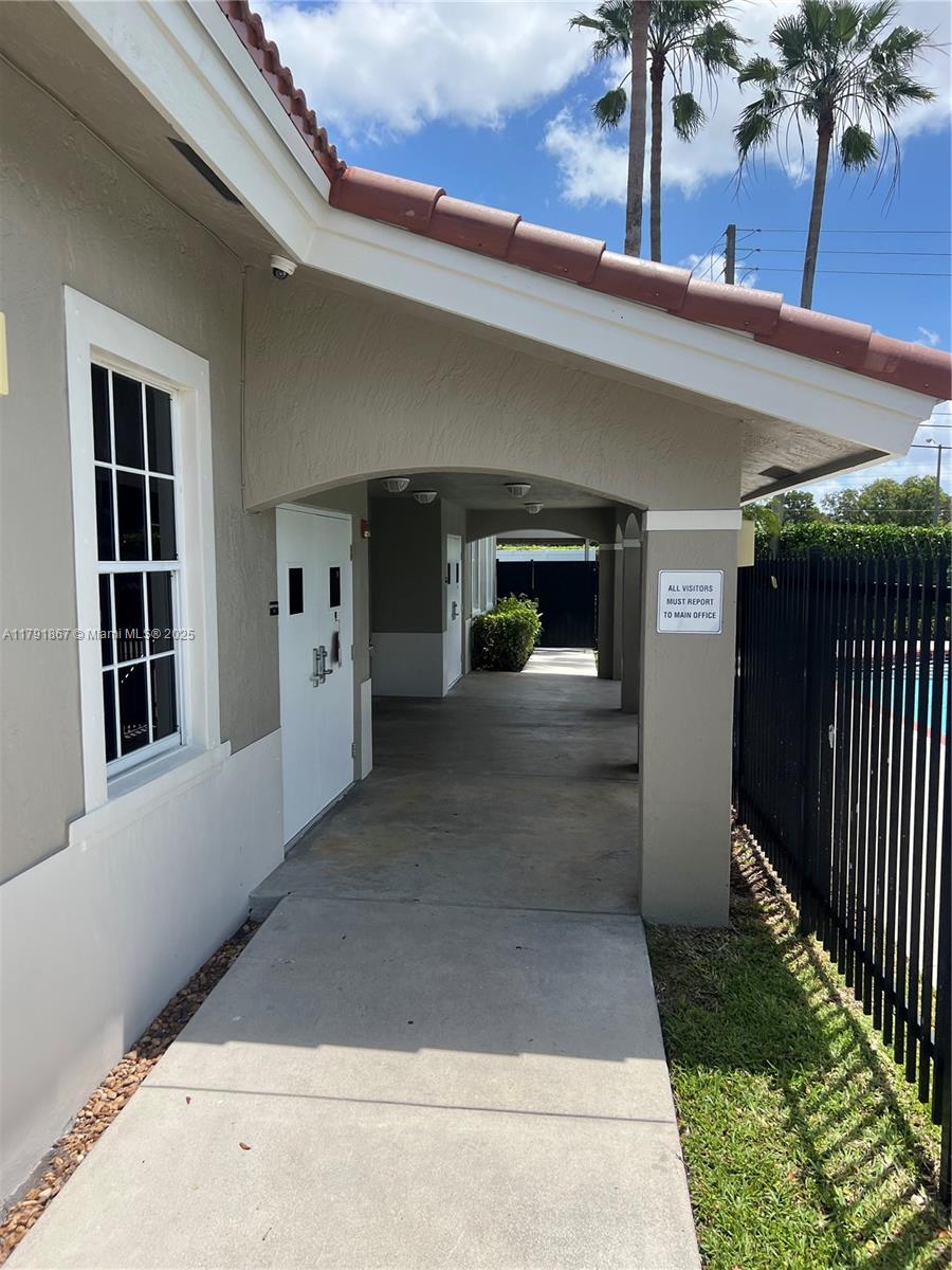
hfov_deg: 53.1
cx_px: 476
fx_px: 953
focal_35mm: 26
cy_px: 635
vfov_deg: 67.3
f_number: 1.5
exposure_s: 1/3165
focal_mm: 5.7
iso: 50
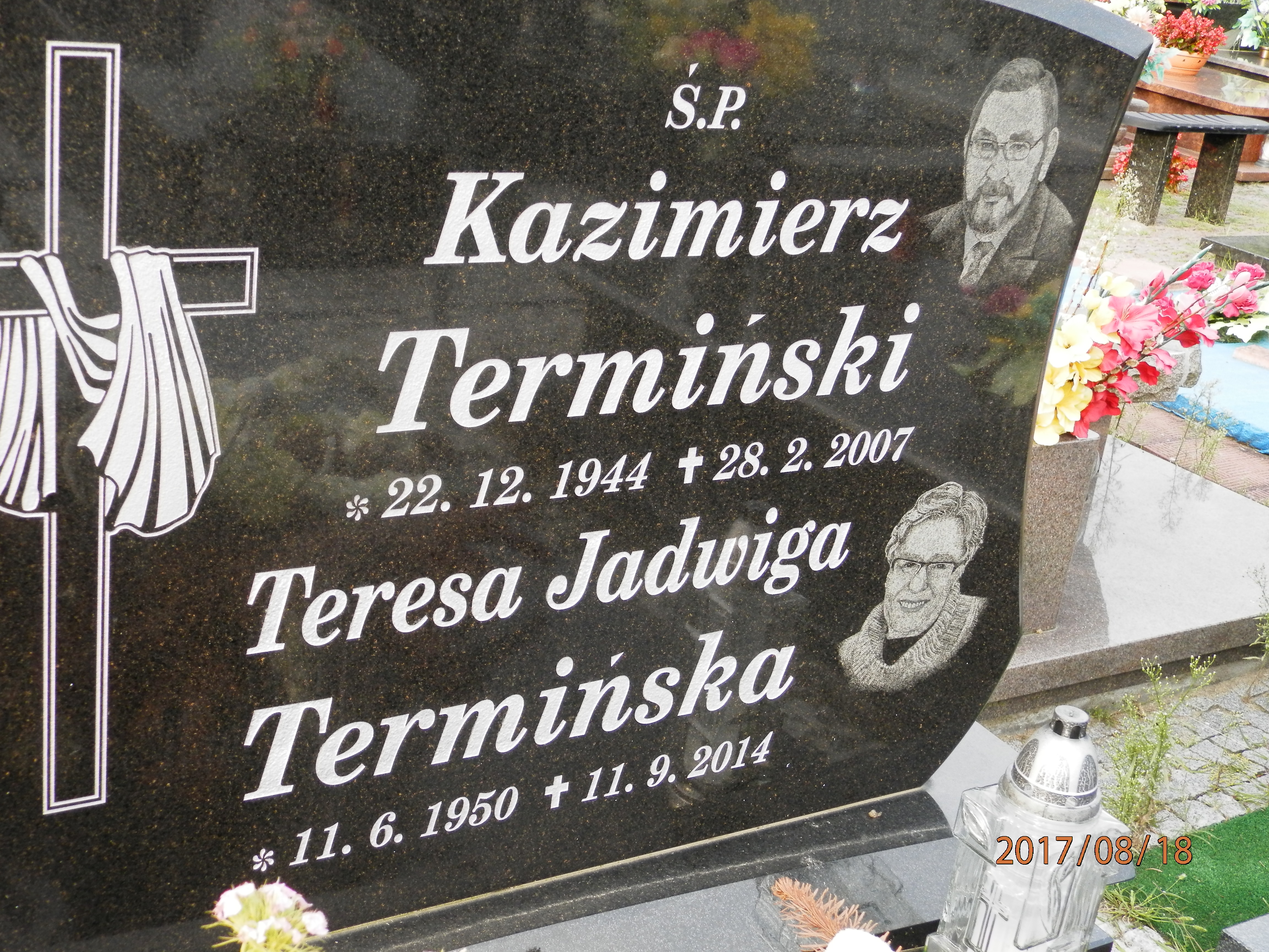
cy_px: 476
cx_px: 634
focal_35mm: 46
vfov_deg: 31.5
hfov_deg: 41.2
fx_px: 1686
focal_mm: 8.2
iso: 160
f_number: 3.6
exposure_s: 1/100
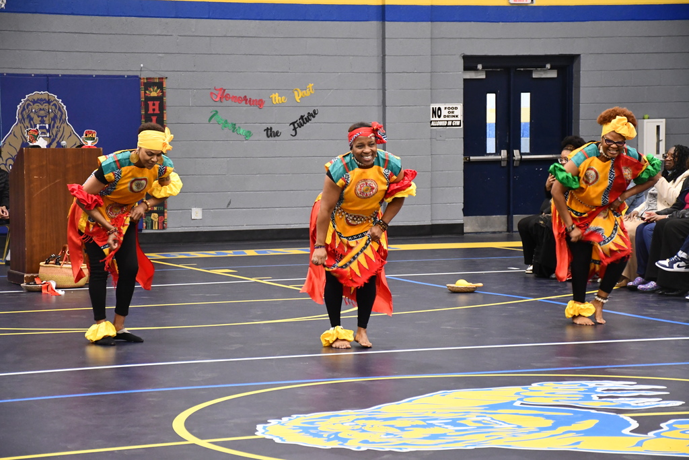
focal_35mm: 105
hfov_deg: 19.5
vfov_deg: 13.0
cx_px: 344
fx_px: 2010
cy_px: 230
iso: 3200
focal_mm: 70
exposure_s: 1/100
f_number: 5
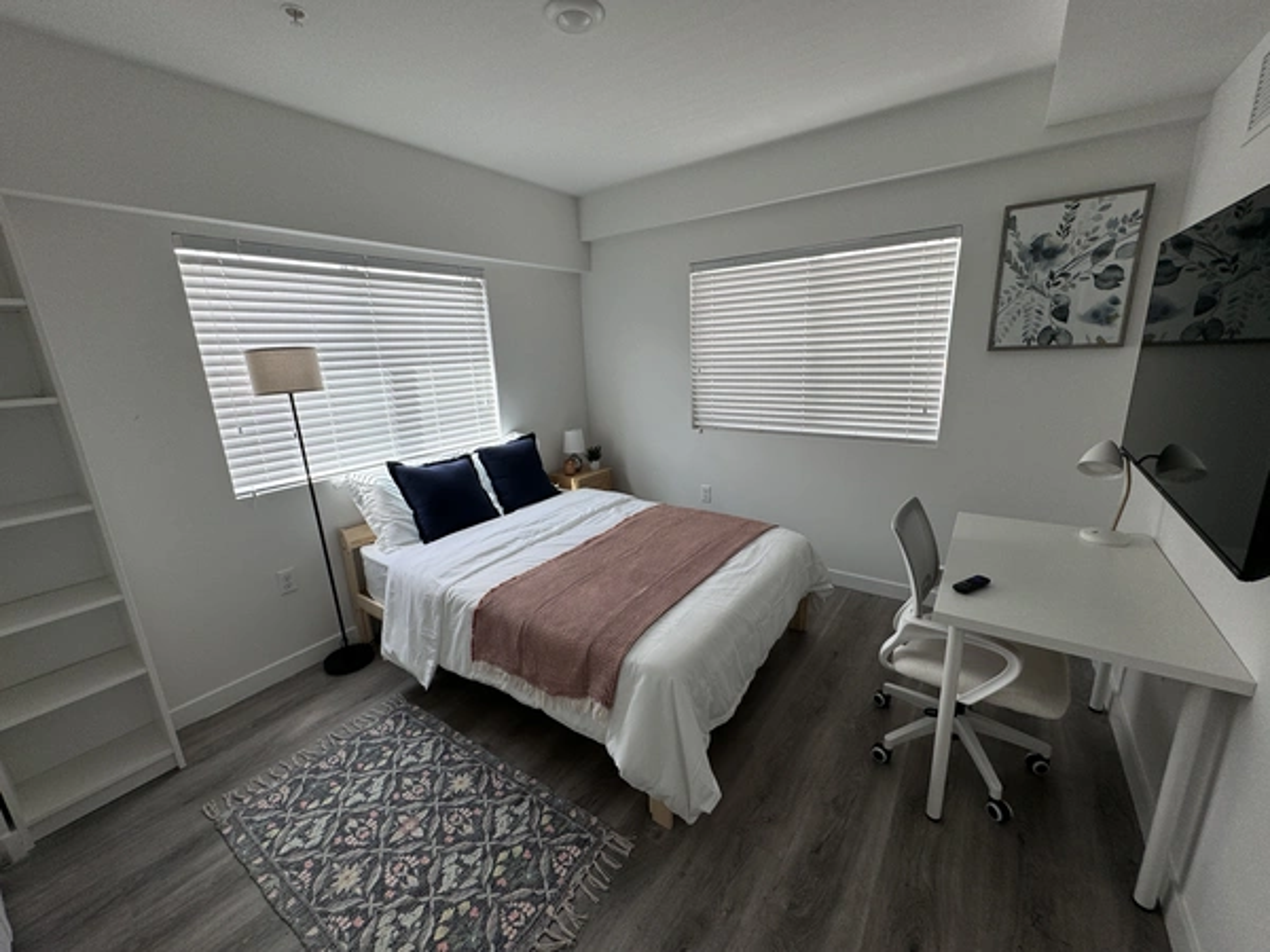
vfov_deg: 85.7
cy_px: 476
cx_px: 635
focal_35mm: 14
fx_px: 514
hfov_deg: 102.1
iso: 50
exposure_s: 1/99
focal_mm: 2.22
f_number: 2.2
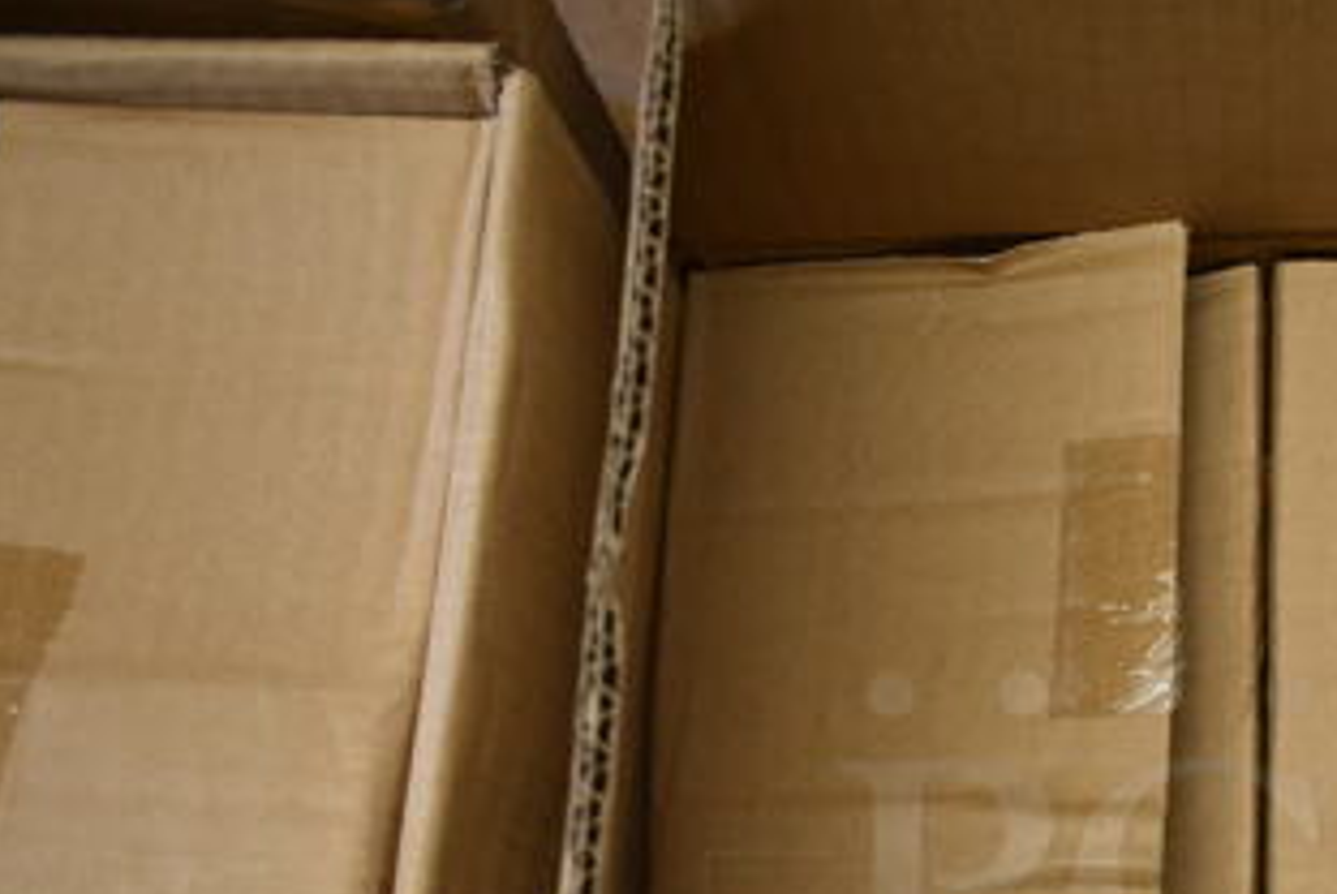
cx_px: 1156
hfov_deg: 35.6
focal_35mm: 53
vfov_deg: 24.5
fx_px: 1970
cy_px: 868
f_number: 3.5
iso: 280
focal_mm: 18
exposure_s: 1/30
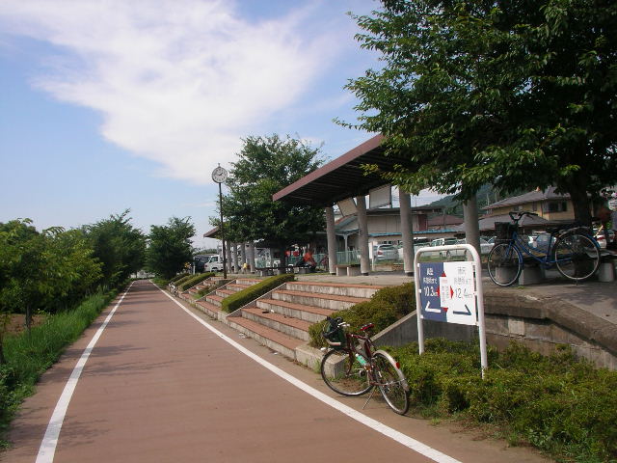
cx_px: 308
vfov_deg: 38.7
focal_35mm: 37
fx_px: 659
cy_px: 232
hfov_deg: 50.1
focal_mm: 5.7
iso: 50
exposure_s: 1/250
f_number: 2.8
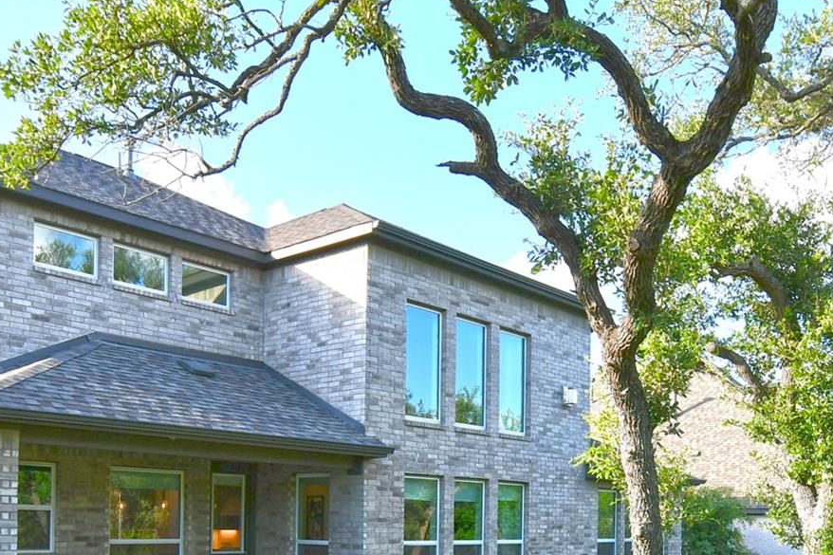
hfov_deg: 54.1
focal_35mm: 35
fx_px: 810
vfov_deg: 35.5
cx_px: 493
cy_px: 504
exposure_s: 1/250
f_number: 6.3
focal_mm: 10
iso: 200
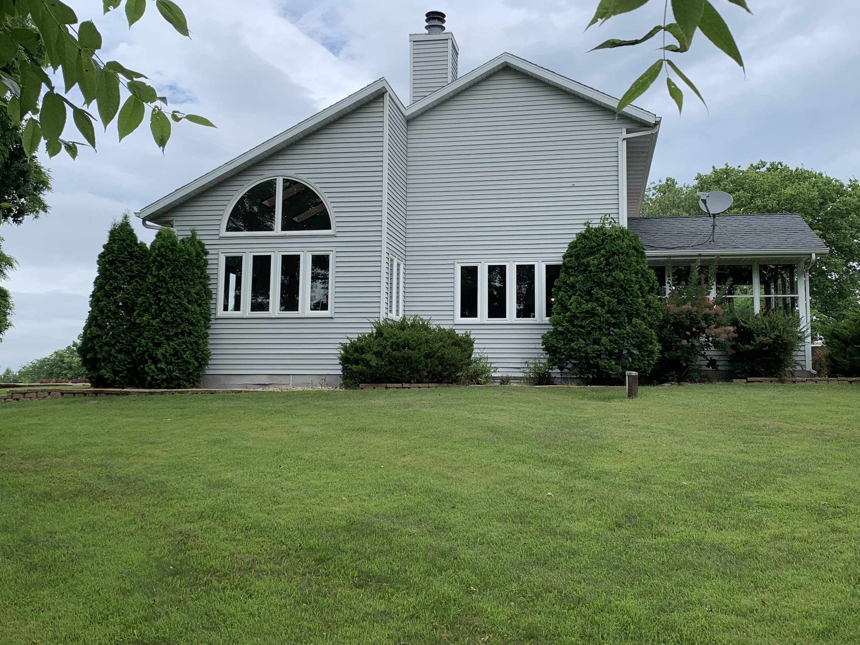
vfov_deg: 42.9
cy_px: 284
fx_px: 820
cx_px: 445
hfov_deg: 55.3
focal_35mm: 33
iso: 25
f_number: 1.8
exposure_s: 1/1748
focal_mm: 4.25
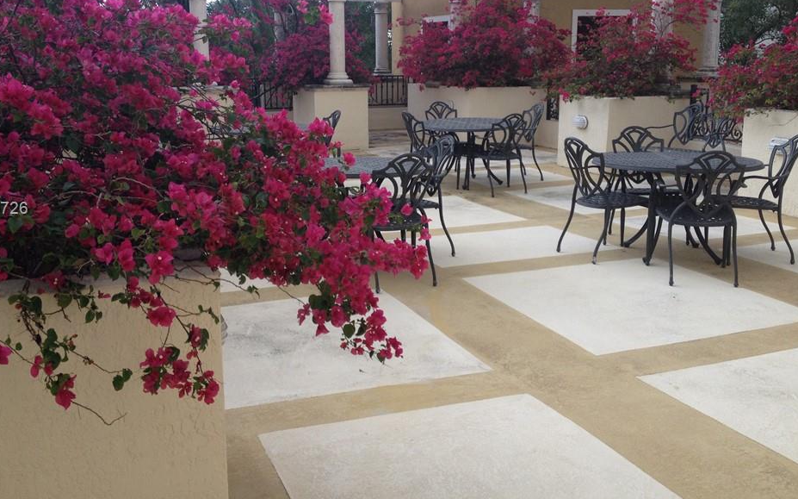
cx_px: 380
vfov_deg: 31.2
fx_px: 892
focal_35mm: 41
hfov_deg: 48.2
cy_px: 209
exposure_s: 1/120
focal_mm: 4.28
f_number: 2.4
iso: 64
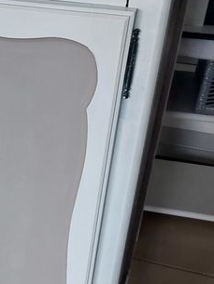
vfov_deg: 23.7
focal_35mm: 82
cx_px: -78
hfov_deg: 16.8
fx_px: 675
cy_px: 201
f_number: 1.8
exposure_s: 1/60
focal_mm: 5.23
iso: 80
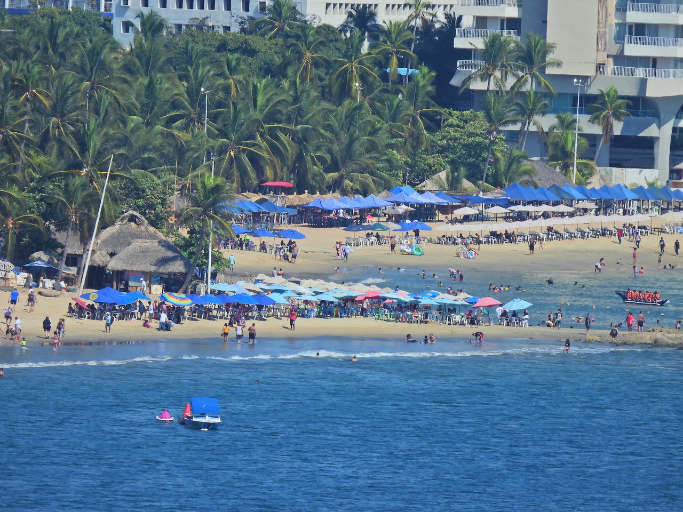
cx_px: 342
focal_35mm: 1100
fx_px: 21704
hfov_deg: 1.8
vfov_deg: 1.4
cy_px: 256
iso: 100
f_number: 5.6
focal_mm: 196
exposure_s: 1/1000
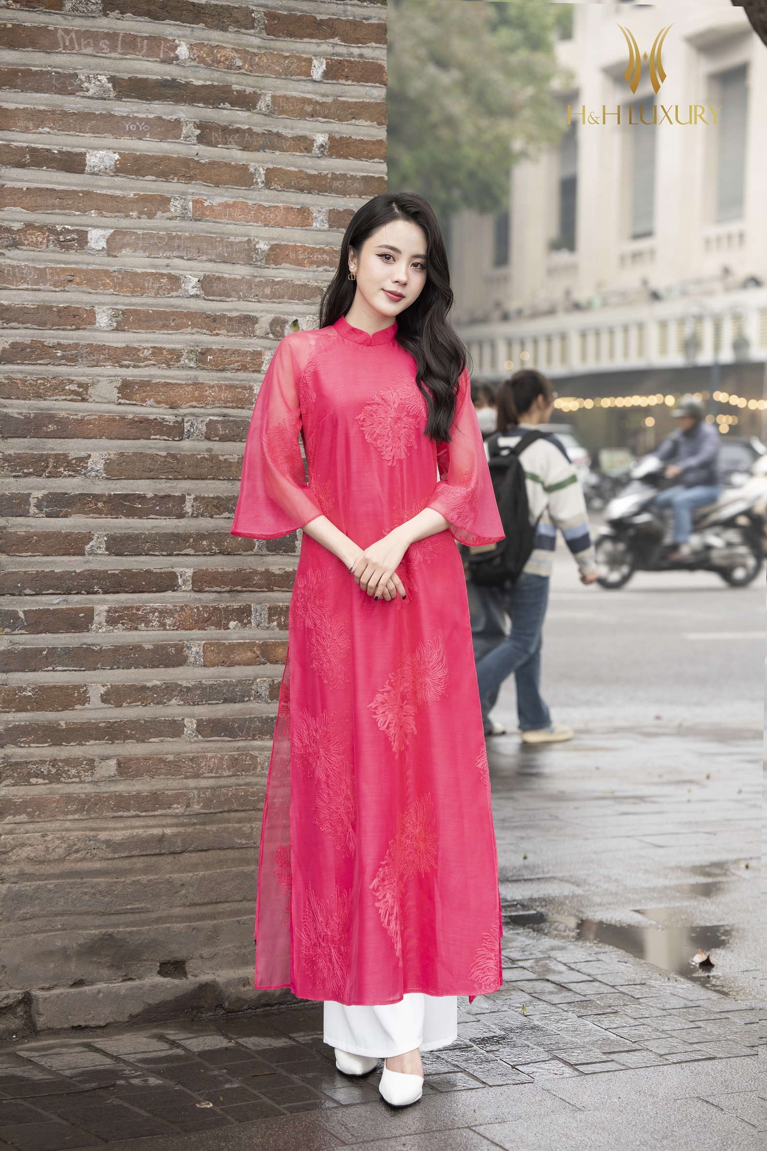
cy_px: 576
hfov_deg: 16.1
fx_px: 2716
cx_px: 384
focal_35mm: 85
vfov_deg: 23.9
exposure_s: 1/200
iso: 250
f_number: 4
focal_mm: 85
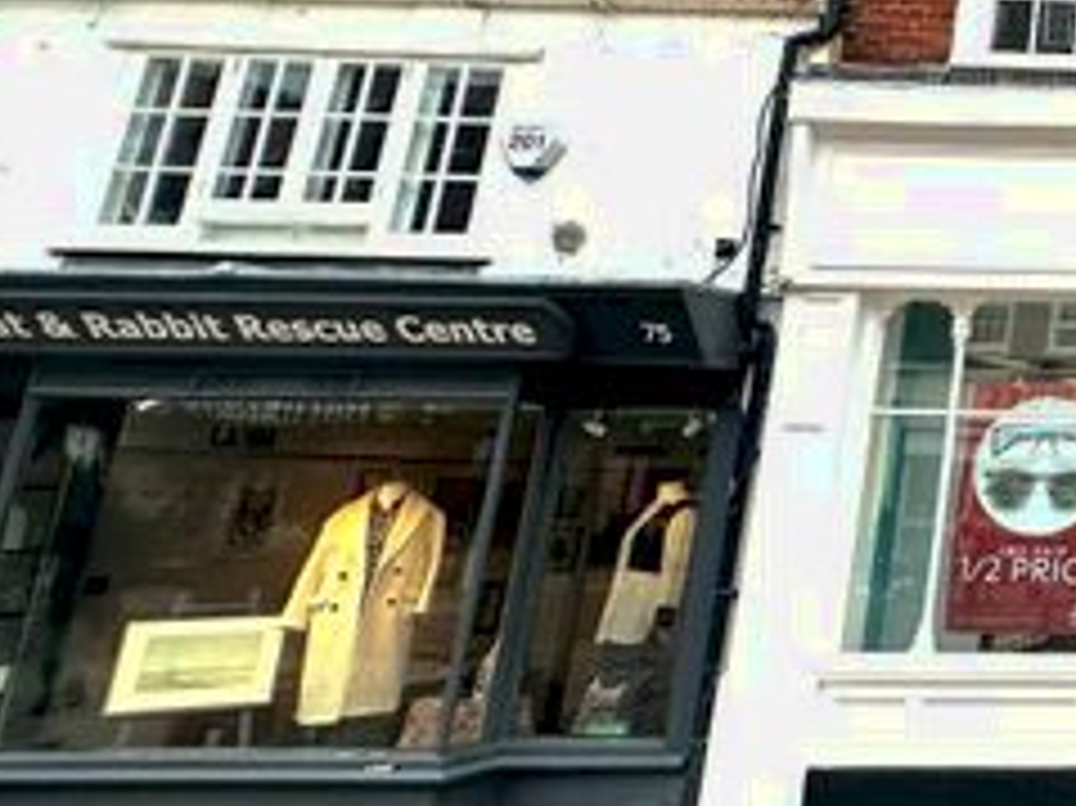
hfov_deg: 30.3
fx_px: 1274
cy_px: 196
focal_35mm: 41
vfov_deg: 34.3
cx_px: 1544
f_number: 2.2
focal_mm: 2.22
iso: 40
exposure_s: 1/500
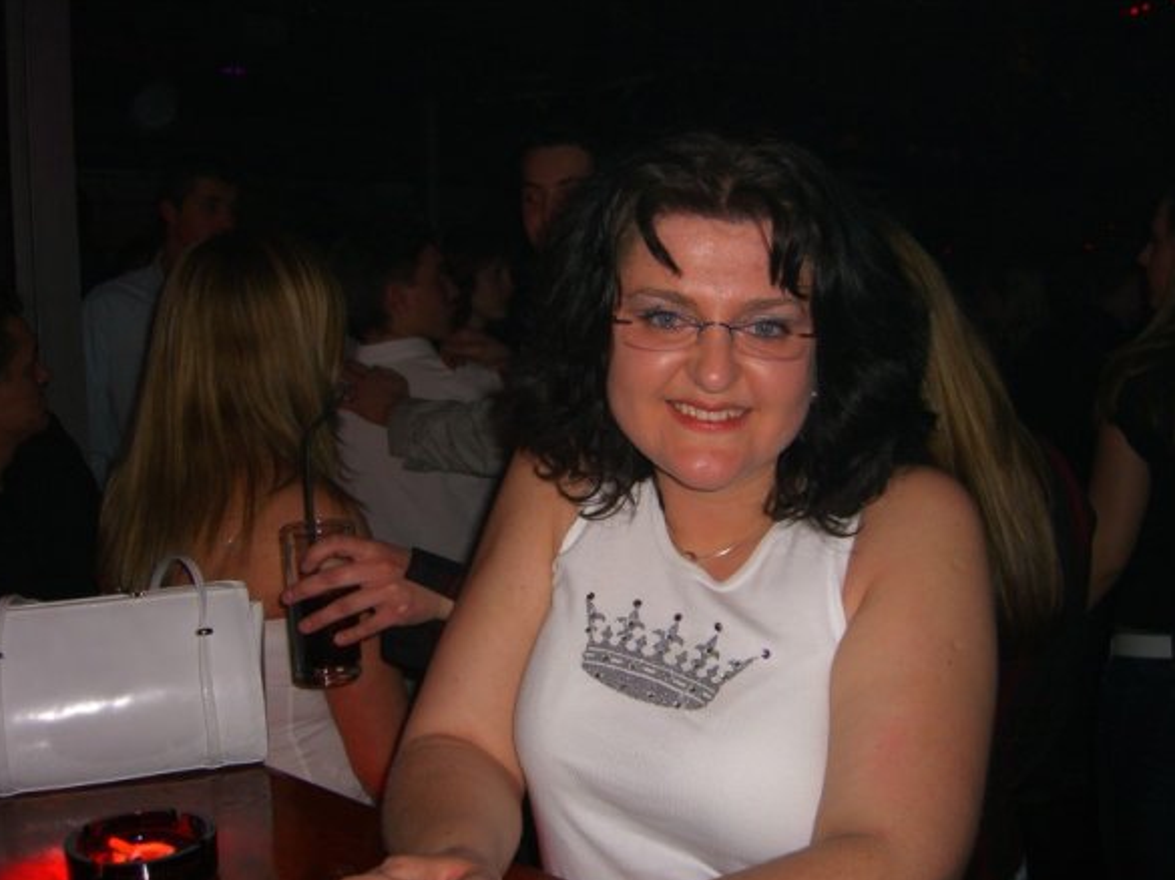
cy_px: 448
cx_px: 593
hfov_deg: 47.9
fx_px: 1323
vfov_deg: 36.8
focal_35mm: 39
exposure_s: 1/60
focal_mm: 7.9
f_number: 2.8
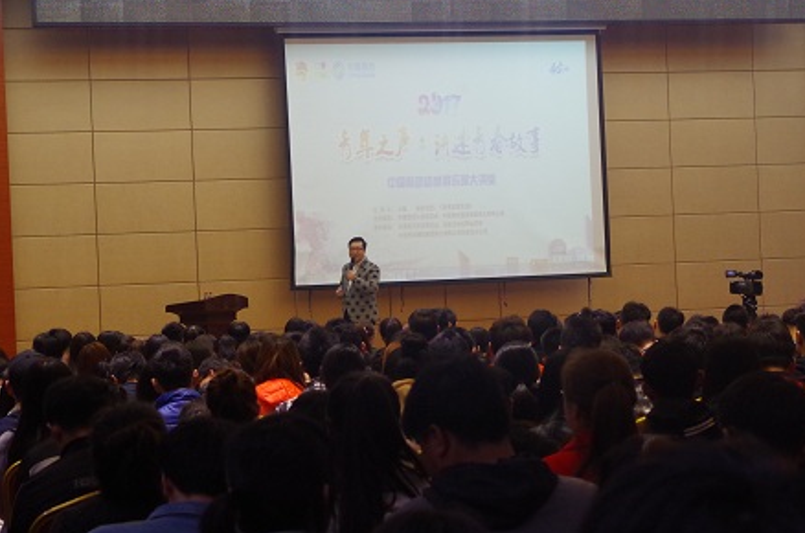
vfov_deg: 15.0
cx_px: 384
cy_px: 292
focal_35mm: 91
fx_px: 2030
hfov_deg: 22.4
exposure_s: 1/80
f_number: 8
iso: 1600
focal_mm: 47.5
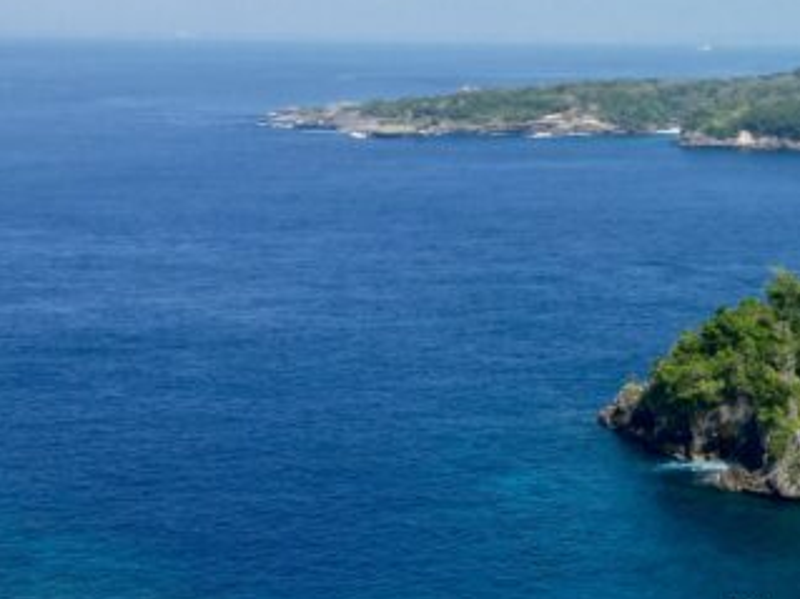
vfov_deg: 18.4
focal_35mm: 77
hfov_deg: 24.5
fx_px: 1779
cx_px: 737
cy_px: 652
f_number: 1.7
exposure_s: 1/2500
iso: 100
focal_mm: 6.72
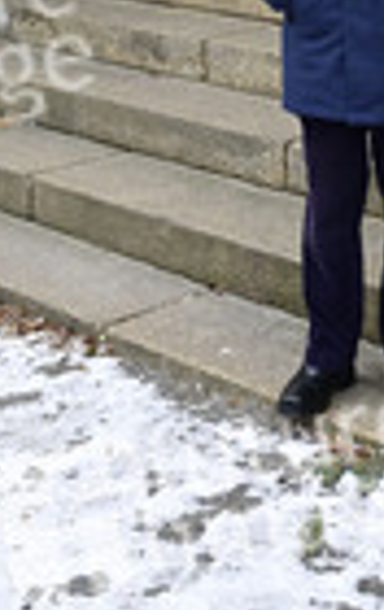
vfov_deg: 21.8
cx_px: 345
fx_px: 1451
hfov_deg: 14.9
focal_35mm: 87
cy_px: -152
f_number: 6.3
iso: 640
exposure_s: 1/200
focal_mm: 30
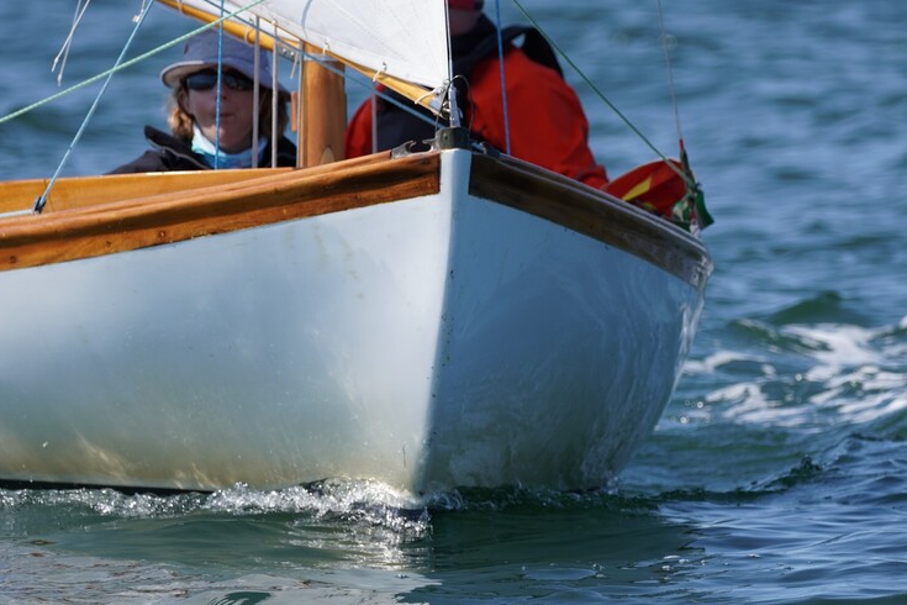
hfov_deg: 3.5
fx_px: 14852
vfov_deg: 2.3
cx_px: 480
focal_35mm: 590
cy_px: 306
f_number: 5.6
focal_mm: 361
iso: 320
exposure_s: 1/1600
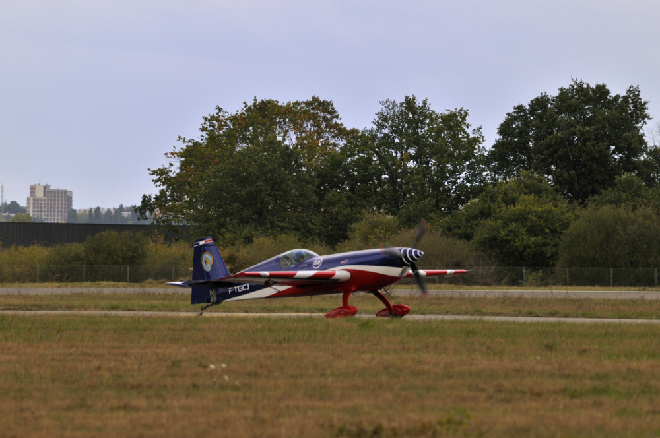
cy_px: 219
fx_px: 8239
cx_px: 330
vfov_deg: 3.0
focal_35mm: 450
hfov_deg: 4.6
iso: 200
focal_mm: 300
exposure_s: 1/320
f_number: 9
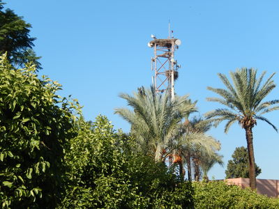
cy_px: 104
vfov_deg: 12.7
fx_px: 943
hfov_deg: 16.8
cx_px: 140
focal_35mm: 117
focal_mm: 21
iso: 125
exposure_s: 1/500
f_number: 5.5
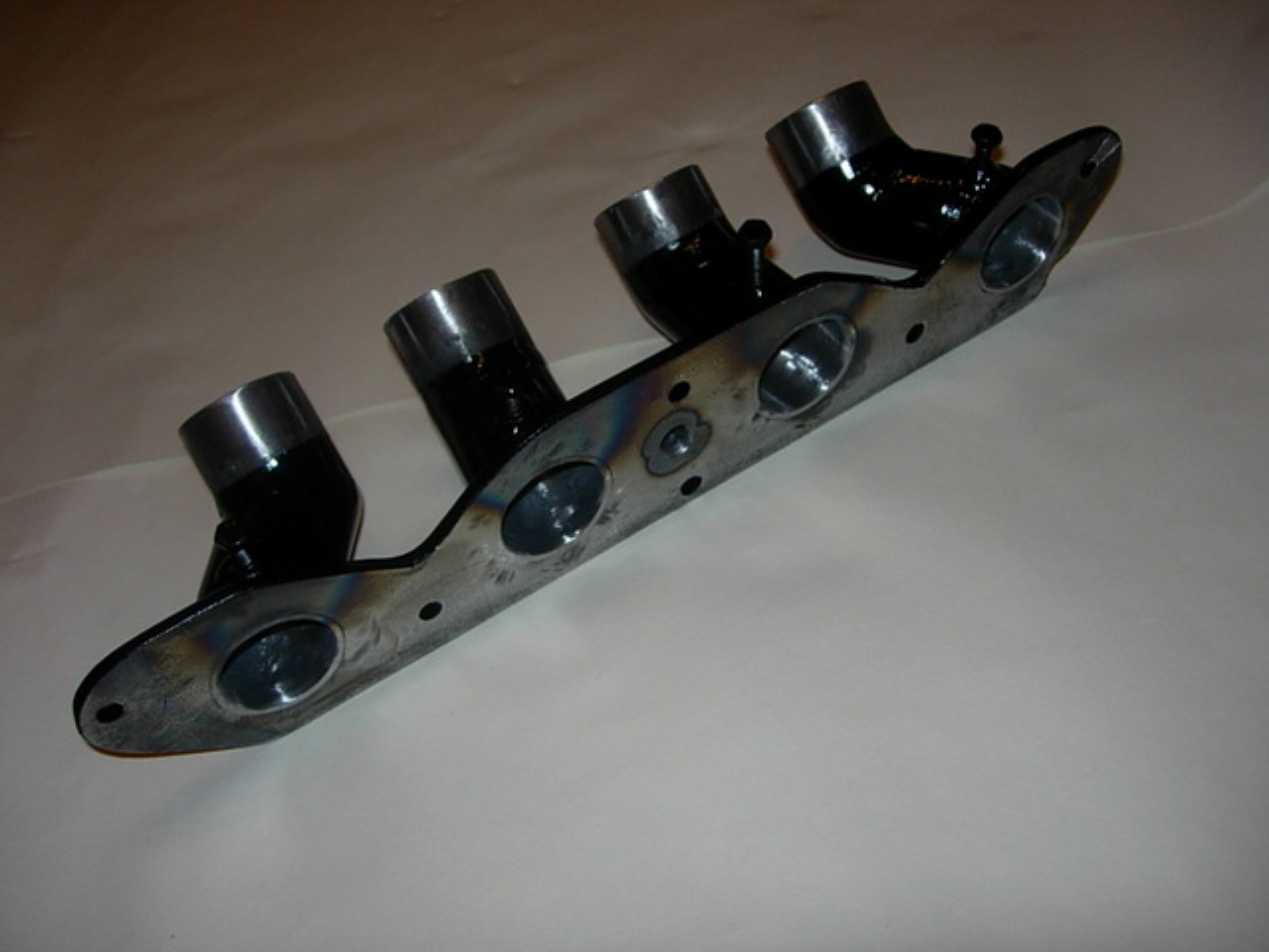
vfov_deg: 37.7
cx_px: 634
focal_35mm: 38
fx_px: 1393
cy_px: 476
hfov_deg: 49.0
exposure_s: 1/64
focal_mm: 7.8
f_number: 2.8
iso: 79
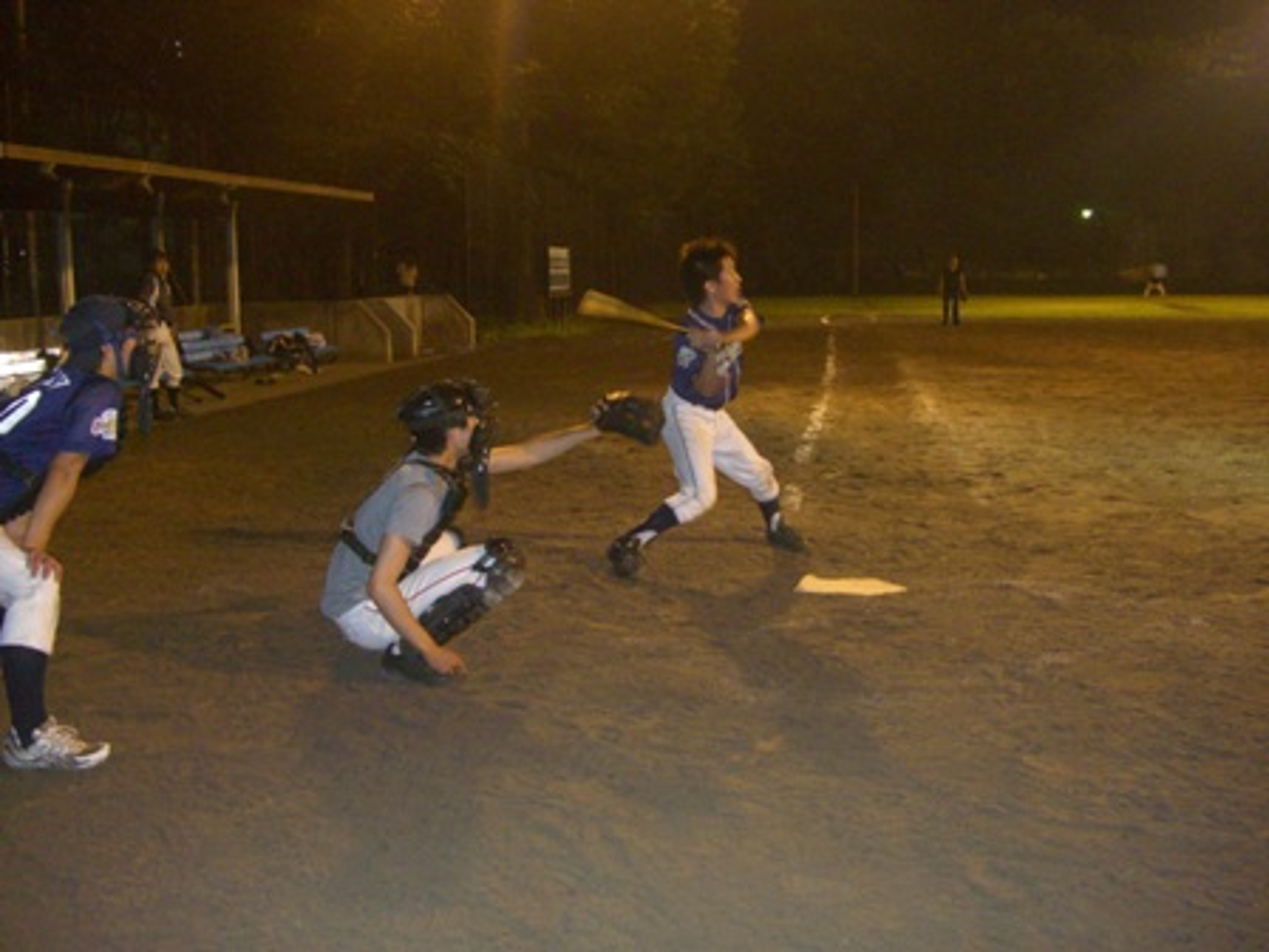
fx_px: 1393
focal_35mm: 38
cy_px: 476
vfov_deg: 37.7
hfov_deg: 49.0
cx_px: 634
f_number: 2.8
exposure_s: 1/60
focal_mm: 7.9
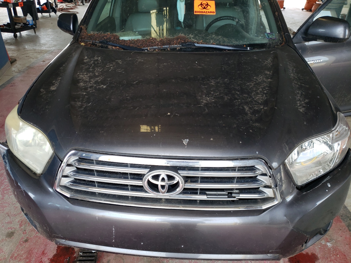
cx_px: 176
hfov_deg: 67.3
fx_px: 264
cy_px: 132
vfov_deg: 53.1
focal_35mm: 26
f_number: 1.5
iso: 50
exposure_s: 1/135
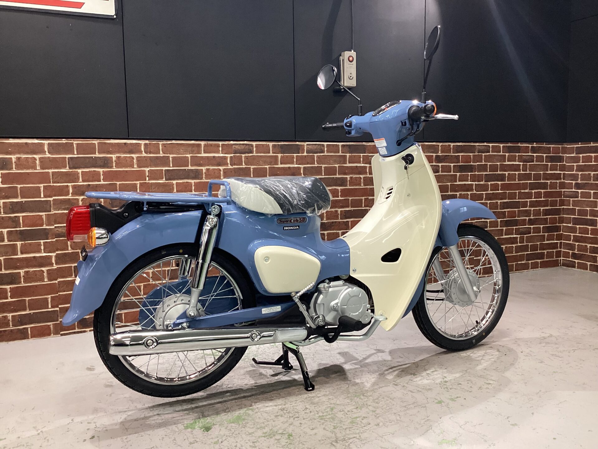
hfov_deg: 58.4
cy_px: 224
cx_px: 299
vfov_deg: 45.4
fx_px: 536
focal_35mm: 31
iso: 160
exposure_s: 1/60
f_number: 2.4
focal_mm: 3.3
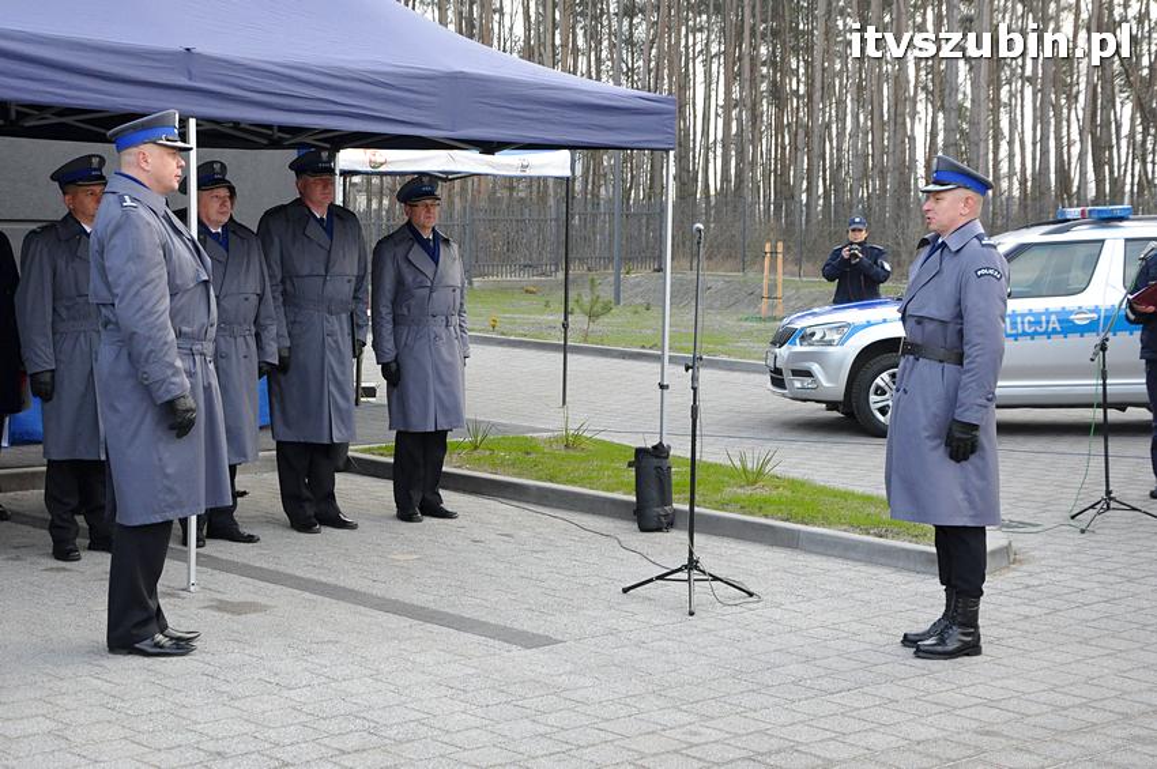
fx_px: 2023
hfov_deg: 31.9
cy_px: 384
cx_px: 578
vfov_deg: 21.5
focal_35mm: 63
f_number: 8
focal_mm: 42
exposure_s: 1/200
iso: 1600
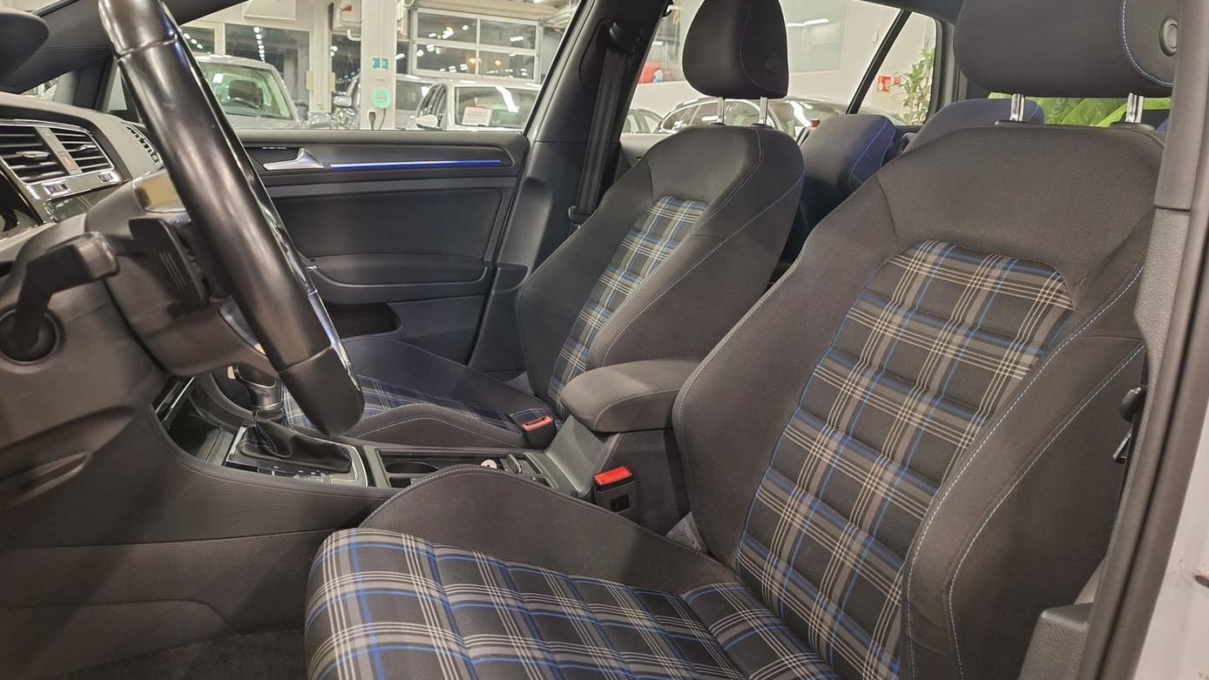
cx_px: 599
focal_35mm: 26
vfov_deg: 44.2
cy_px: 273
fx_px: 834
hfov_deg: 71.9
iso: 400
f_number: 1.8
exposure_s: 1/25
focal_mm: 5.54
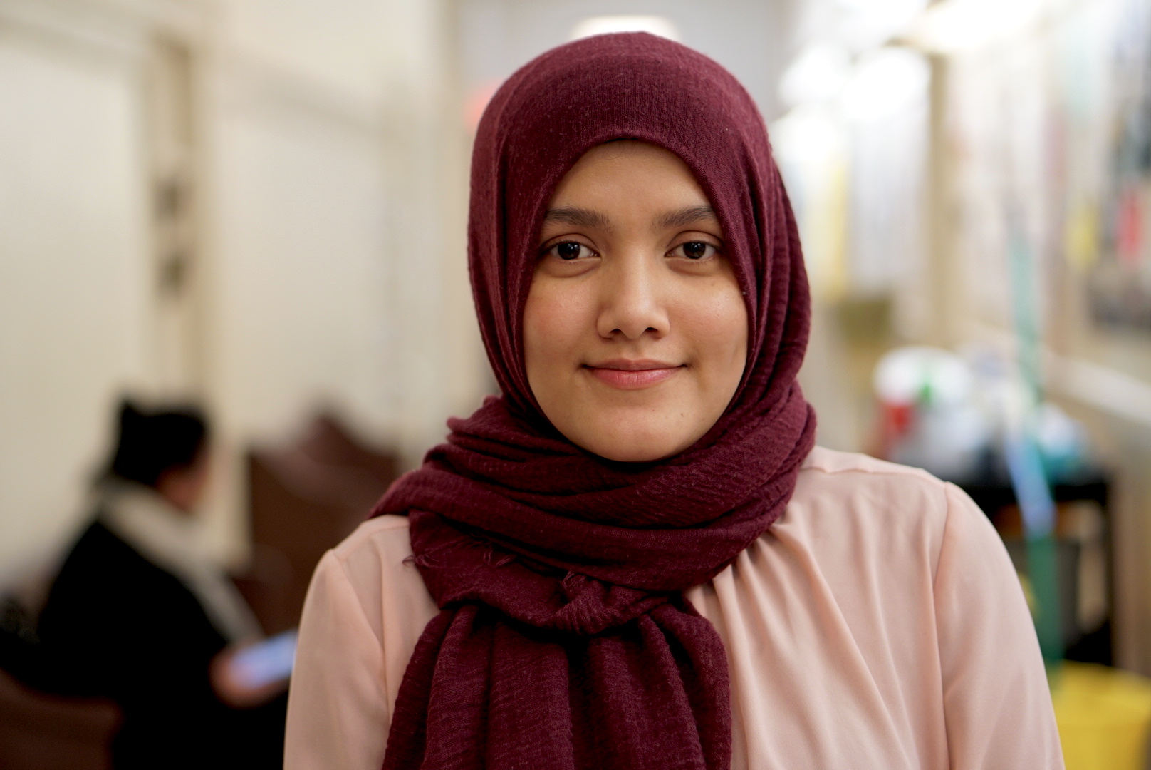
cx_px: 576
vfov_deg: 18.2
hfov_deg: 27.0
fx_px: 2400
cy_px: 385
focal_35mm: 75
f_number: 1.8
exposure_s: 1/60
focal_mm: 50
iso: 400
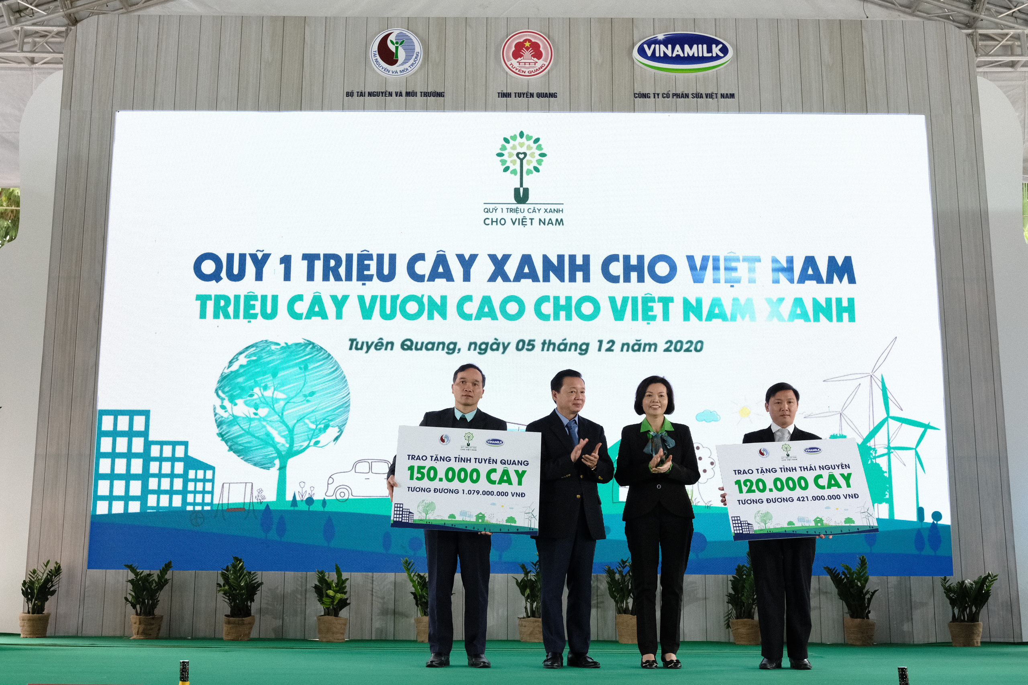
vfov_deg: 29.9
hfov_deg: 43.6
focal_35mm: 45
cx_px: 514
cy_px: 342
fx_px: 1285
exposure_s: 1/125
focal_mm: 30.2
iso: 1600
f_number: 5.6
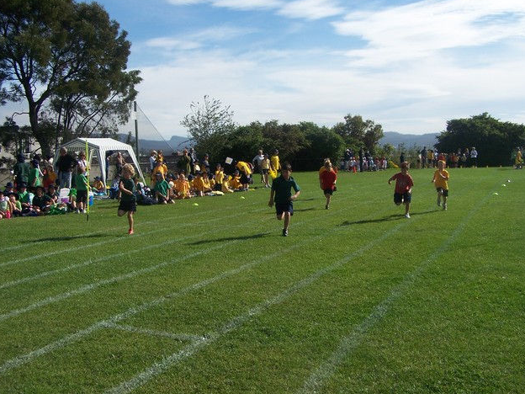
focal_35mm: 39
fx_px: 591
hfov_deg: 47.9
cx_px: 266
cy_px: 196
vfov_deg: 36.8
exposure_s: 1/1000
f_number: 4
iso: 80
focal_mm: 6.3
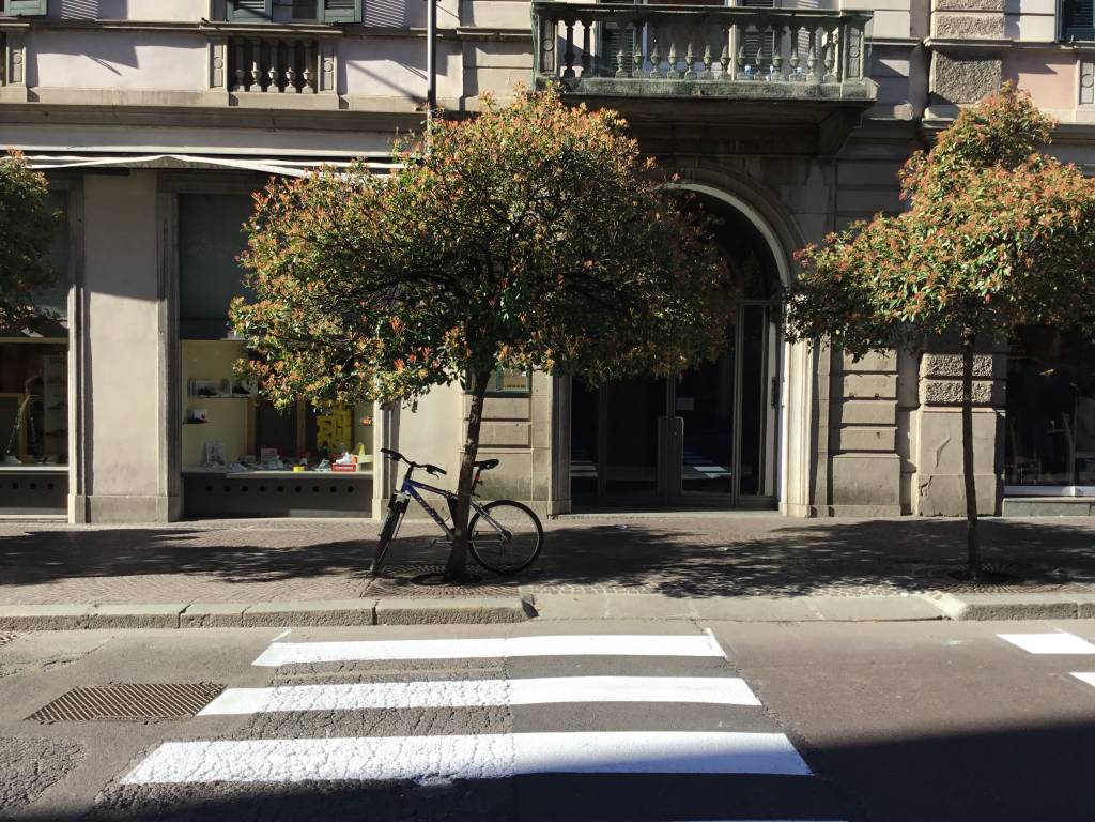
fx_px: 981
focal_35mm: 31
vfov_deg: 45.4
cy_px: 411
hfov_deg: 58.4
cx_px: 548
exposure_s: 1/662
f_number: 2.4
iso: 25
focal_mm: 3.3
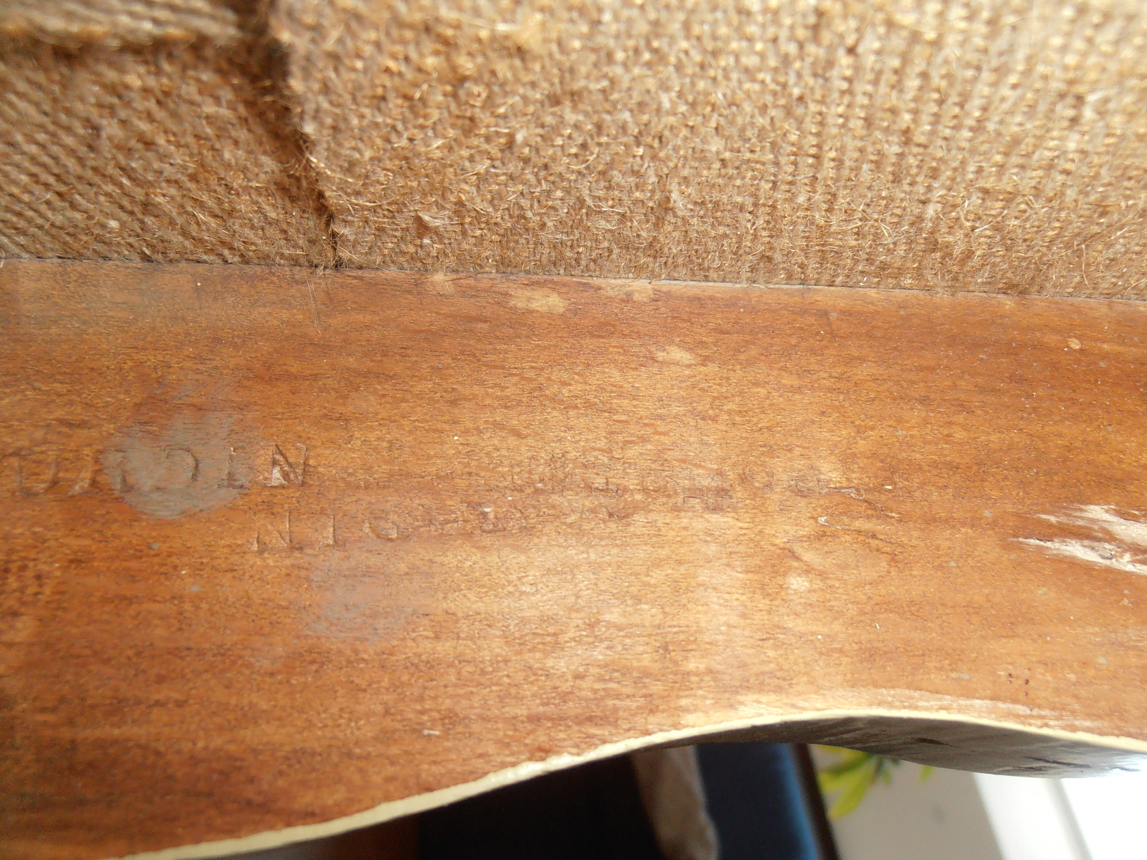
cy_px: 430
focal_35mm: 24
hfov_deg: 71.6
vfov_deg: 56.8
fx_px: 795
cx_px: 574
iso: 125
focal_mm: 4.2
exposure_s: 1/30
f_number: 3
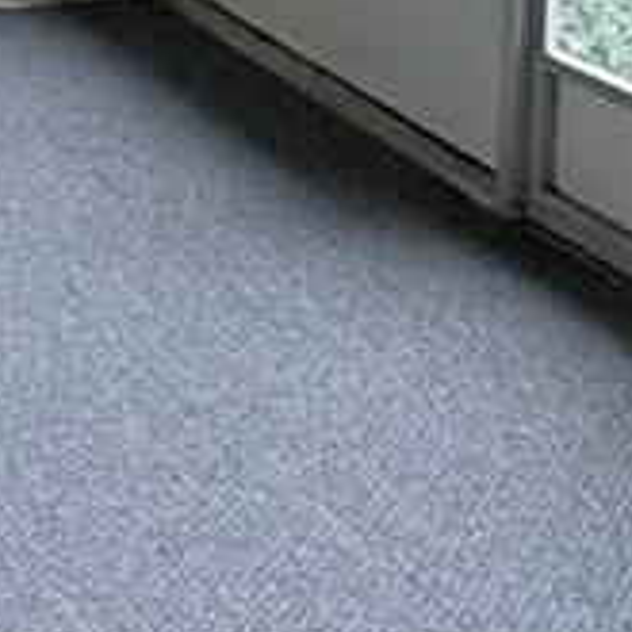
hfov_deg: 13.1
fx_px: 2479
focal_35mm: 120
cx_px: 1134
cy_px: -536
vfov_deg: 13.0
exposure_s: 1/99
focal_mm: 2.22
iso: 250
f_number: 2.2
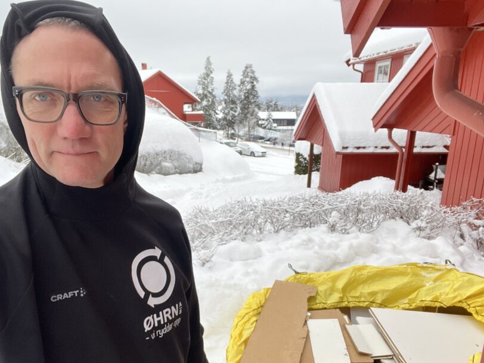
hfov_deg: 61.5
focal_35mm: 29
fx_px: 405
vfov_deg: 47.8
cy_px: 228
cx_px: 219
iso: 50
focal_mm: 2.71
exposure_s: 1/121
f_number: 2.2
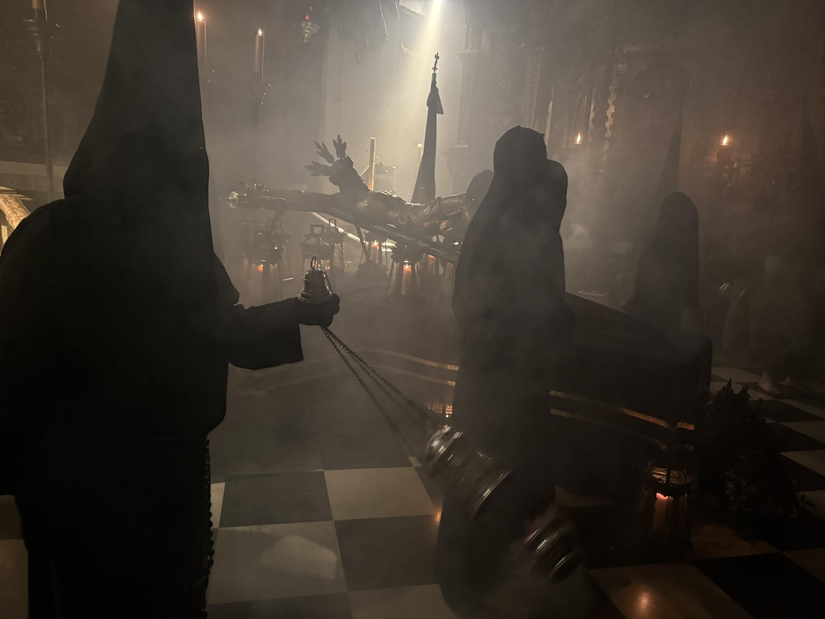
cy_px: 310
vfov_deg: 56.8
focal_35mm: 24
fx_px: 572
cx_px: 412
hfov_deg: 71.6
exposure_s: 1/25
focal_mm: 6.76
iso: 1000
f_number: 1.78
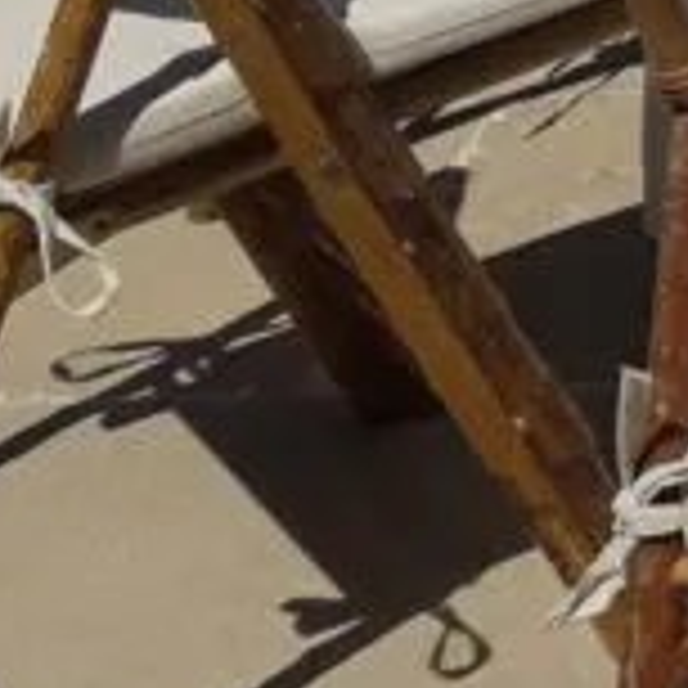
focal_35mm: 166
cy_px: -841
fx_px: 3733
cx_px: 2064
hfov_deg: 8.7
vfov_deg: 9.6
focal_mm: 3.7
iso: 40
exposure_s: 1/4184
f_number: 1.9
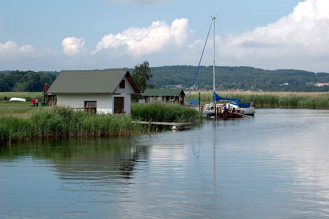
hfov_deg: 19.5
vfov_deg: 13.0
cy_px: 110
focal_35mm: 105
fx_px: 959
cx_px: 164
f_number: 10
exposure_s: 1/400
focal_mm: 70
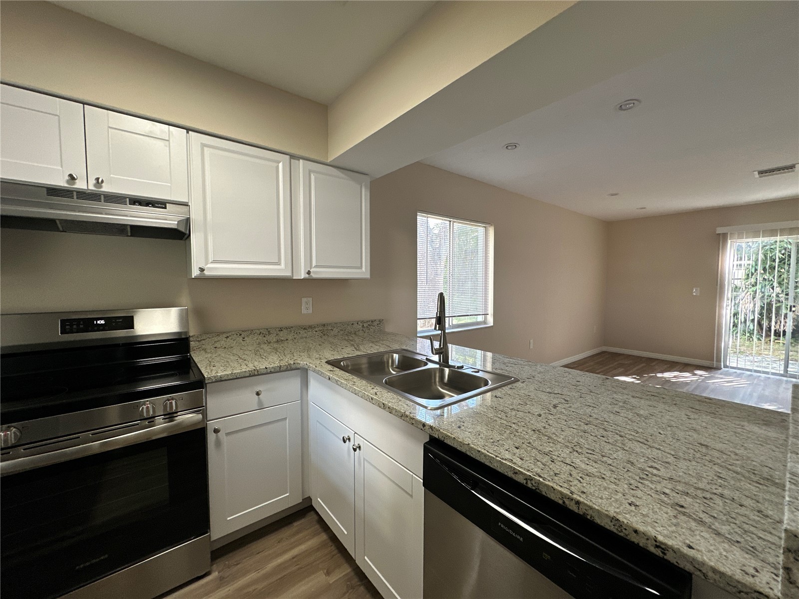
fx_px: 323
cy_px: 300
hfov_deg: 102.1
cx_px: 400
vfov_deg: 85.7
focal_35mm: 14
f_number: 2.2
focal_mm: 2.22
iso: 160
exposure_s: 1/120
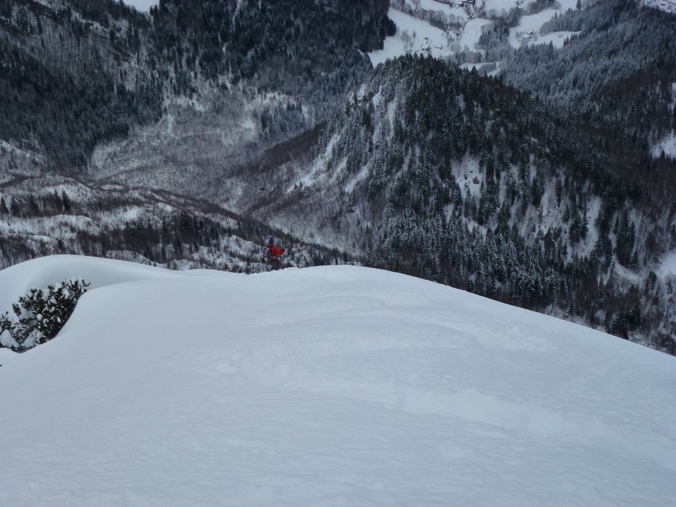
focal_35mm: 52
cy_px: 254
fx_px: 1015
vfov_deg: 28.0
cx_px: 338
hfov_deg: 36.8
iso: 160
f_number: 4.3
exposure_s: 1/400
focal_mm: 9.4
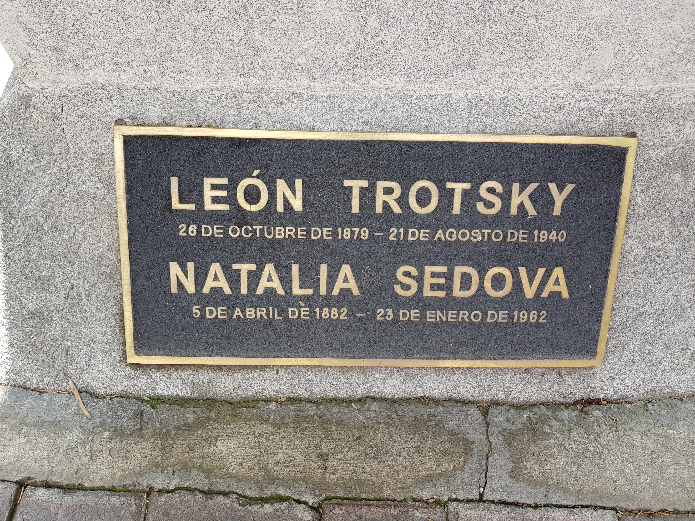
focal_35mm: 26
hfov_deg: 67.3
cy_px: 260
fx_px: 522
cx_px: 348
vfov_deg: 53.1
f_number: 1.7
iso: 64
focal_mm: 4.3
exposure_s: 1/120
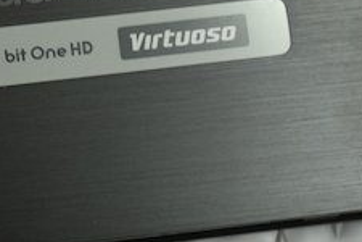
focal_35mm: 160
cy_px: 35
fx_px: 1609
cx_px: 101
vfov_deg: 8.6
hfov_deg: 12.8
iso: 320
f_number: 3.3
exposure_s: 1/30
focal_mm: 60
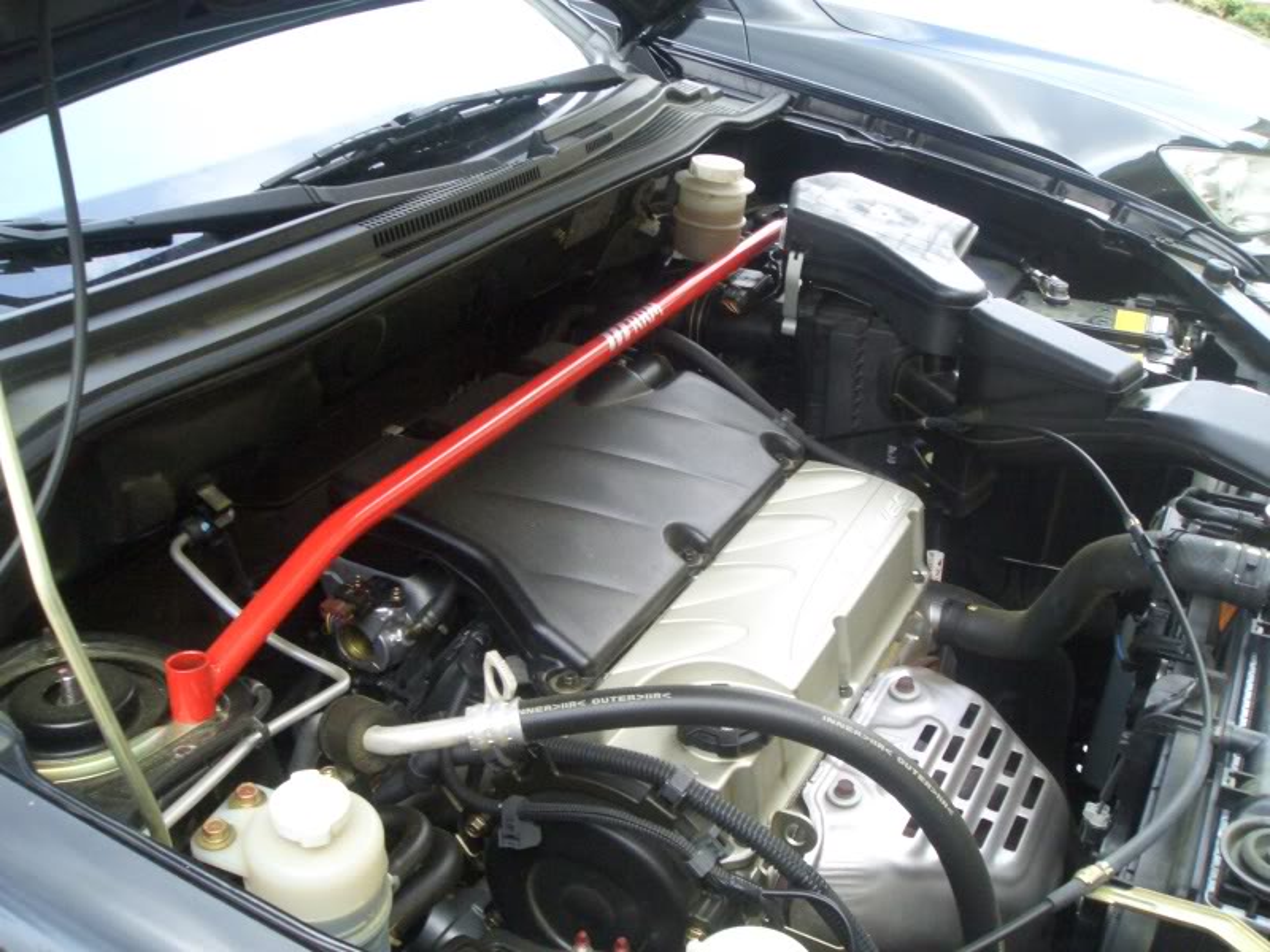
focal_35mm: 36
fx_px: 1321
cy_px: 476
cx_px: 635
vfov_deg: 39.7
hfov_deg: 51.4
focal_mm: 4.8
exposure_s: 1/125
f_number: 4
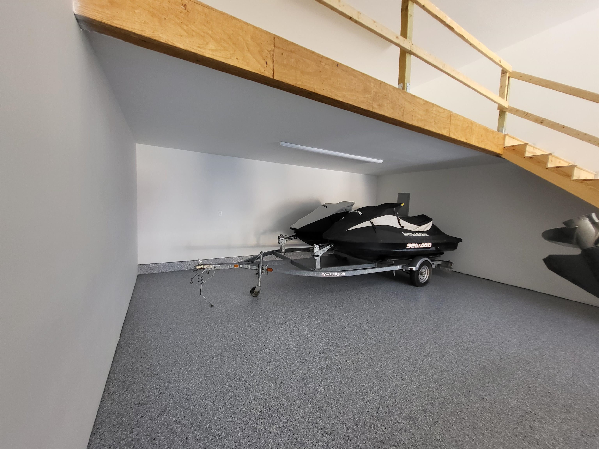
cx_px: 300
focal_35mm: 13
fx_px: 225
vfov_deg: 89.9
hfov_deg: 106.2
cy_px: 224
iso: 320
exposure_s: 1/40
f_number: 2.2
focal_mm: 1.74
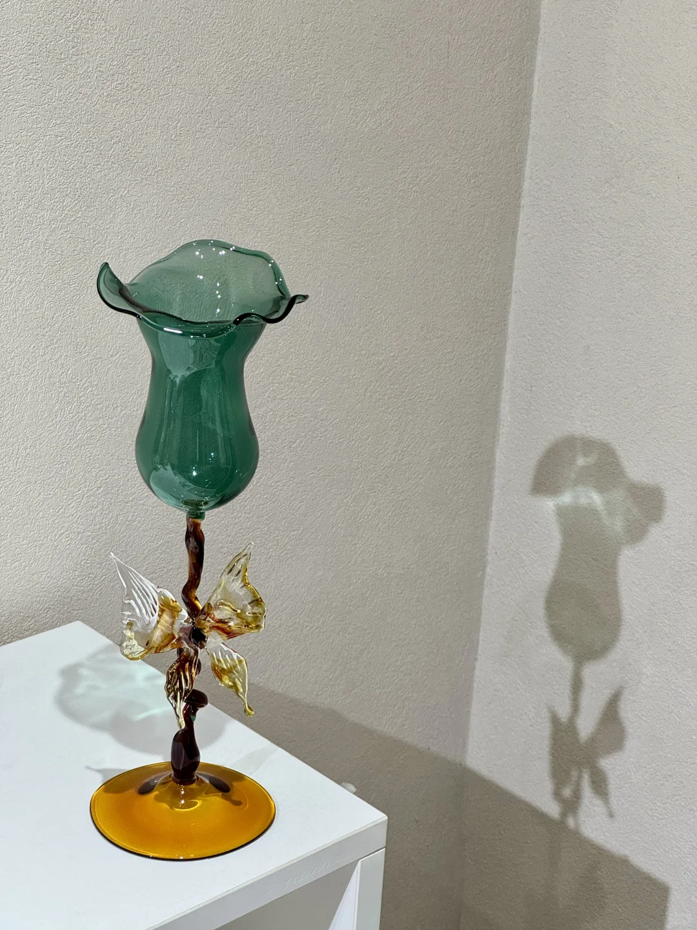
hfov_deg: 19.1
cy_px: 465
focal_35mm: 77
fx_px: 2067
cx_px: 348
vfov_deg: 25.3
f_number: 2.8
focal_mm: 9
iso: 160
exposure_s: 1/50
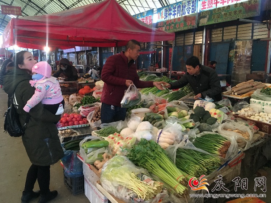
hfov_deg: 61.7
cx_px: 136
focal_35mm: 29
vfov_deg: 48.2
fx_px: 227
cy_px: 102
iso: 200
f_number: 2.2
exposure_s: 1/33
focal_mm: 4.15
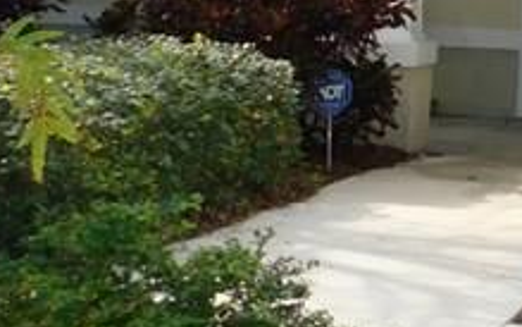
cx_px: 963
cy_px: -198
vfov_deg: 11.0
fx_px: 1622
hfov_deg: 15.5
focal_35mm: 114
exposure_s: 1/500
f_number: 3
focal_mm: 4
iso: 125
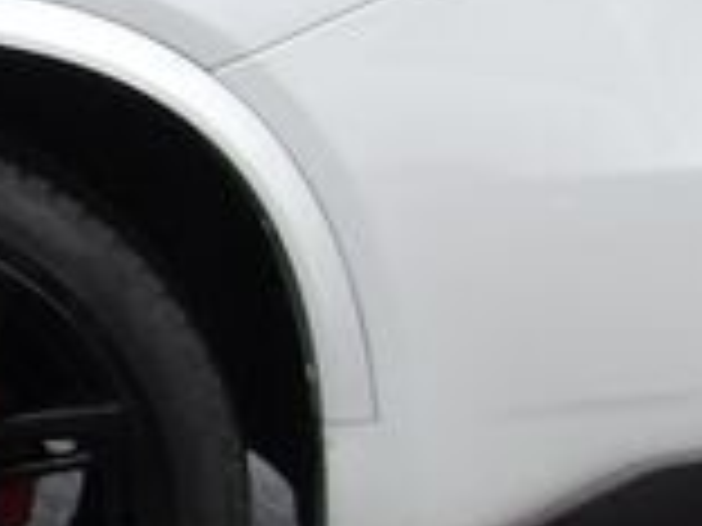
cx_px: -1220
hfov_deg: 9.4
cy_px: -283
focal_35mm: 177
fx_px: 3589
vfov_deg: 8.2
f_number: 3
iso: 100
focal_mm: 4.9
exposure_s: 1/150
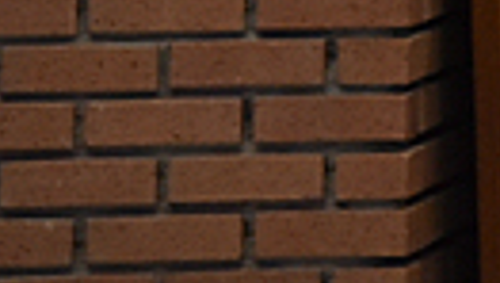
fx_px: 13855
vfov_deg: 1.2
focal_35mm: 1044
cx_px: 1695
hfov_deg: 2.0
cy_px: -646
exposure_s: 1/125
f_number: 5.6
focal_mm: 145
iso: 3200
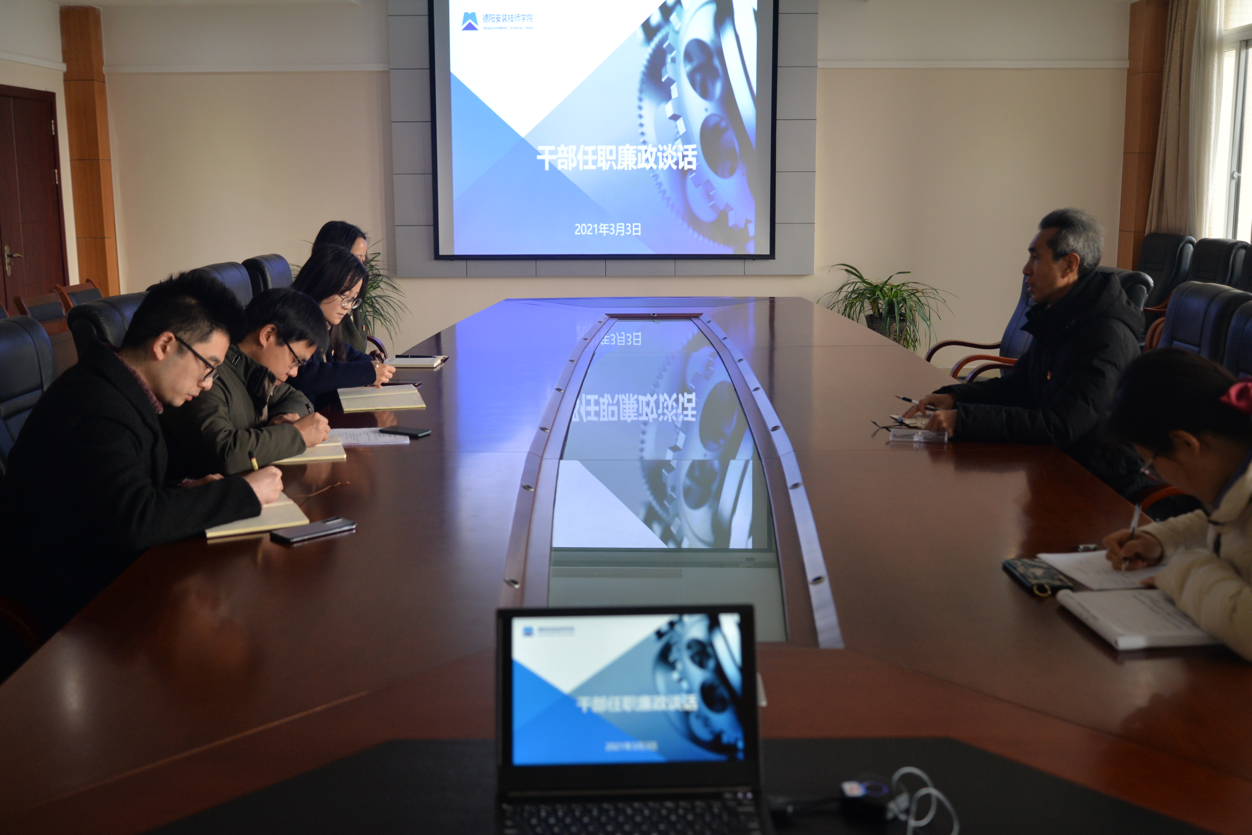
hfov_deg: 54.4
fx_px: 1217
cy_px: 394
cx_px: 635
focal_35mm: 35
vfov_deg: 37.8
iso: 800
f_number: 4
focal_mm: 32
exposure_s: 1/100
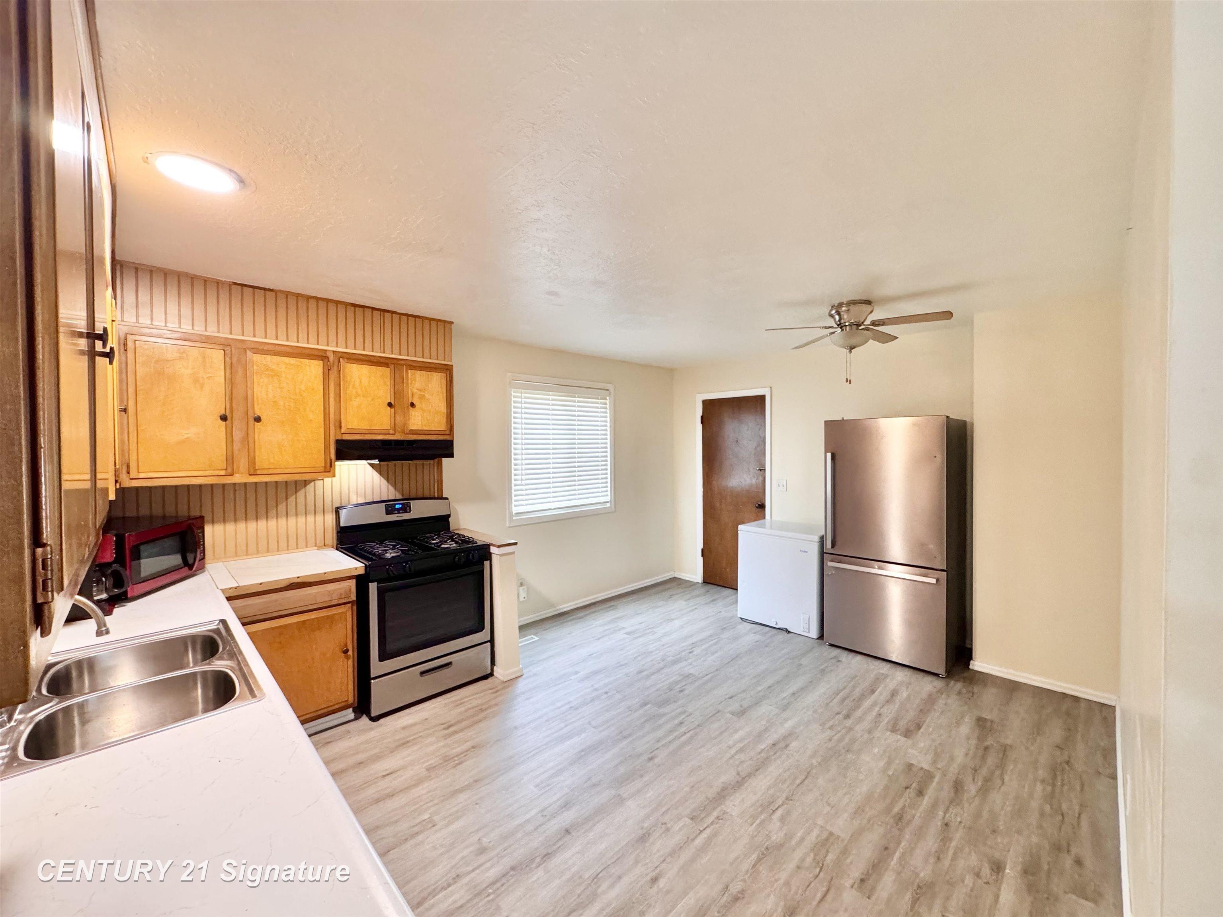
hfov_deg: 102.1
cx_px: 612
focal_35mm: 14
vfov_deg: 85.7
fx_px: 495
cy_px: 458
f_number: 2.2
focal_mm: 2.22
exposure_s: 1/60
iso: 320
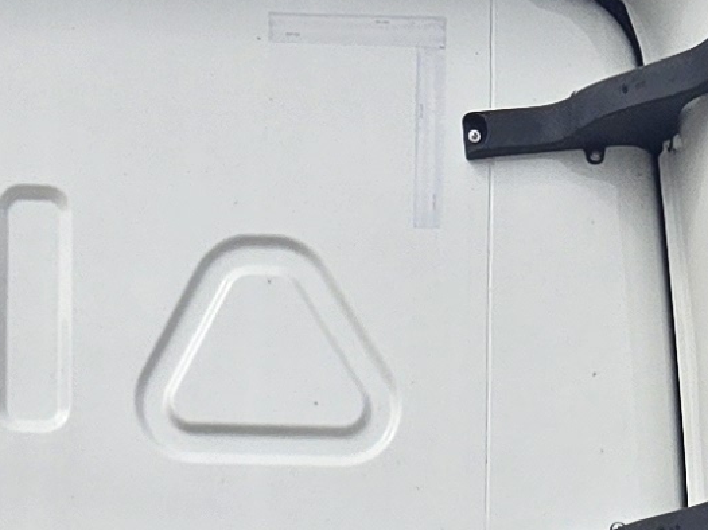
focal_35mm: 175
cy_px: 1655
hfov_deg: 11.3
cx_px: 147
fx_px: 3578
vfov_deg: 7.4
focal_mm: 5.4
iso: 25
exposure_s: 1/1899
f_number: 1.8
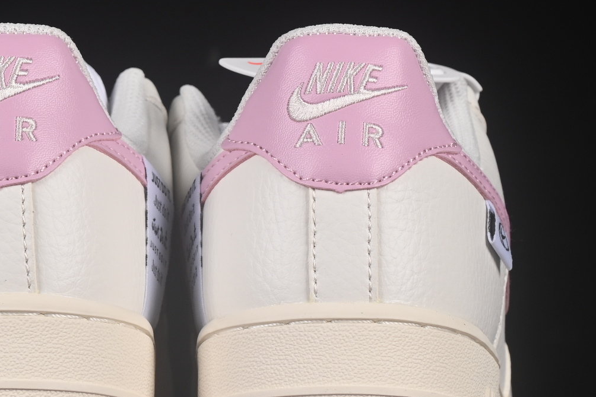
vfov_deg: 6.6
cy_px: 135
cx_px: 180
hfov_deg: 9.9
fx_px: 3443
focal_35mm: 208
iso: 160
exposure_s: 1/80
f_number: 8
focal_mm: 50
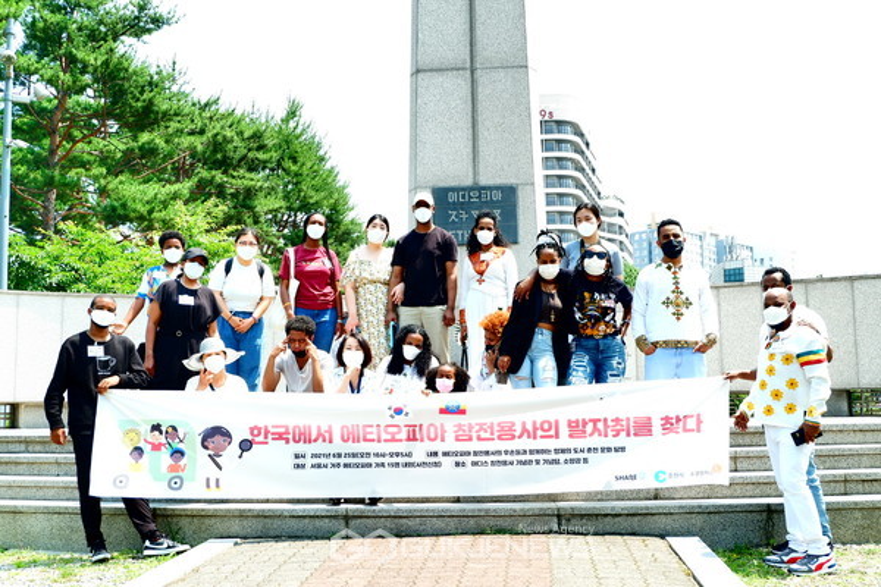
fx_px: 954
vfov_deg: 34.2
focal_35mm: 39
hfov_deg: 49.6
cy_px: 294
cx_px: 440
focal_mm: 26.9
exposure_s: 1/280
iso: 320
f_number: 5.6
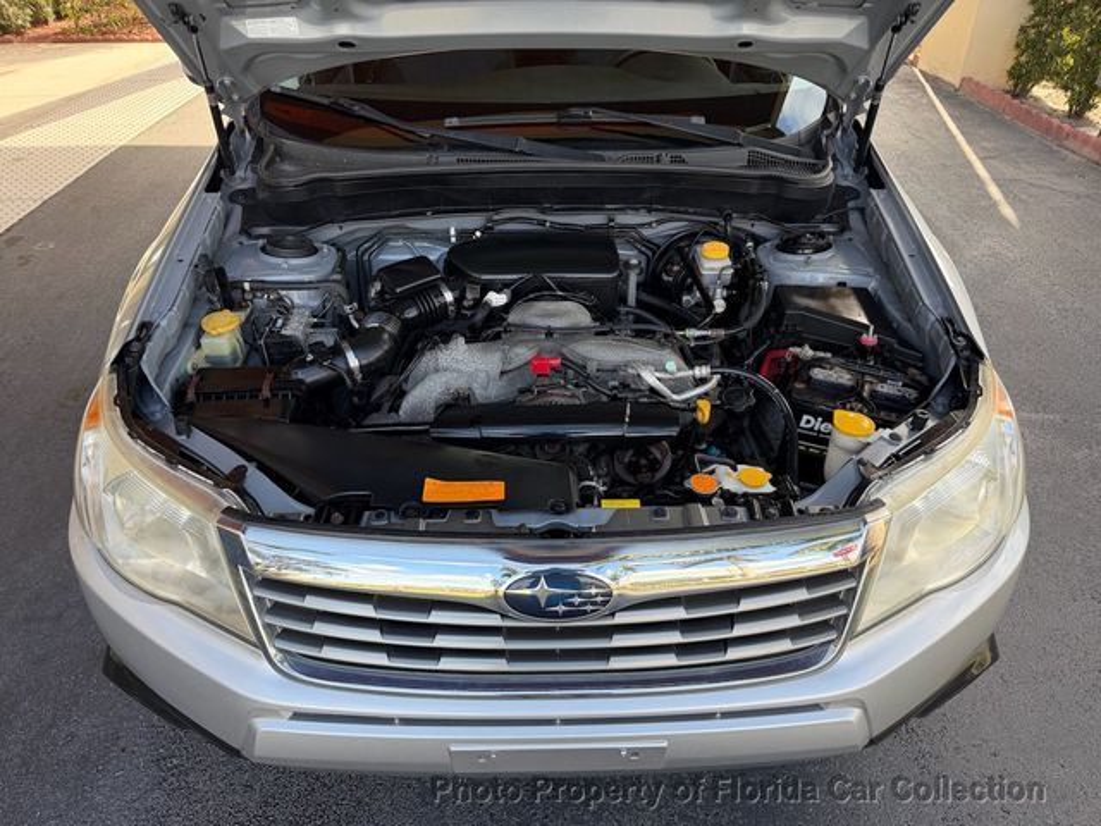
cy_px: 413
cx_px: 550
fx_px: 763
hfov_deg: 71.6
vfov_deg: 56.8
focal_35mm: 24
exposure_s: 1/440
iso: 100
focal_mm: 6.76
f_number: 1.78
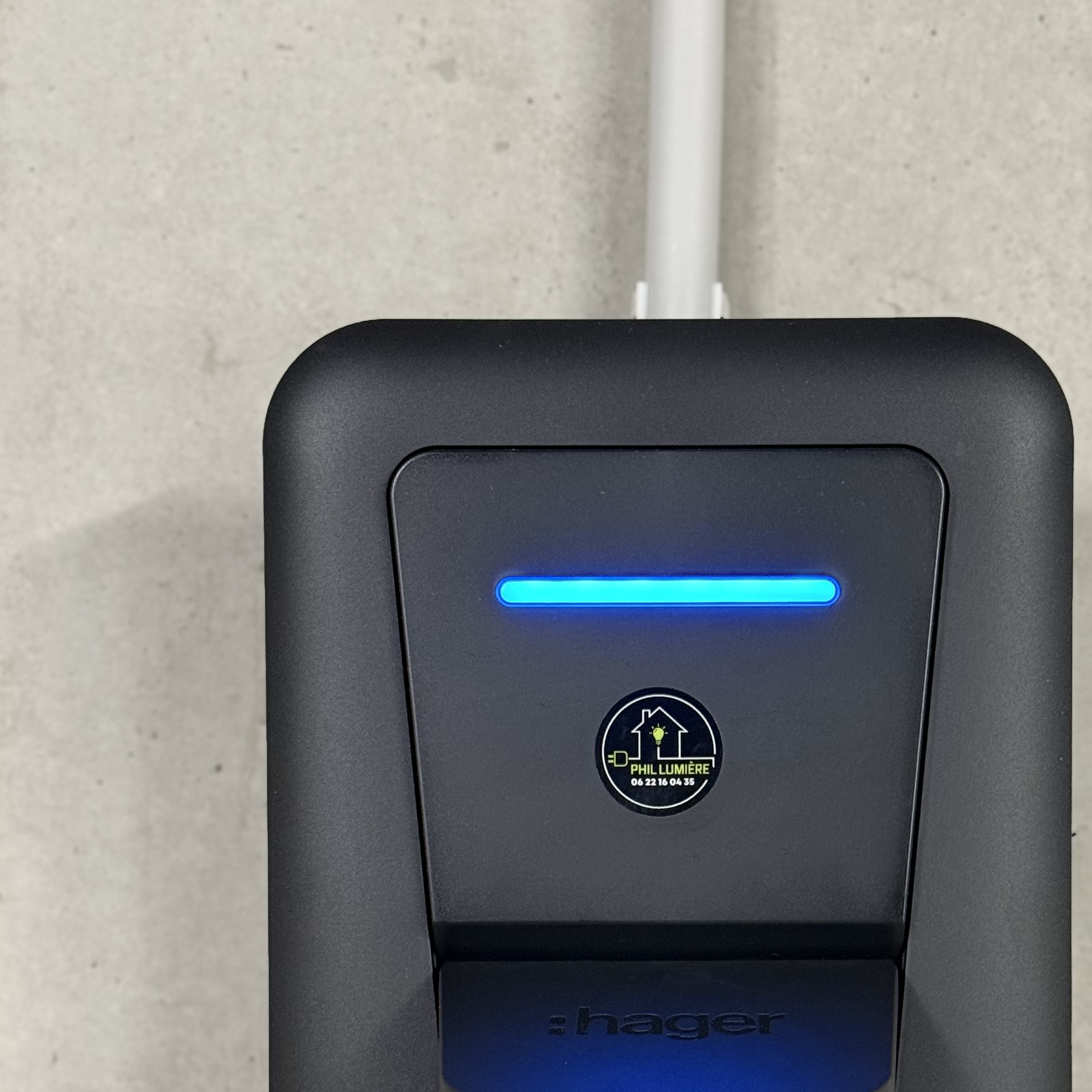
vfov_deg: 23.6
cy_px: 906
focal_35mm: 72
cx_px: 671
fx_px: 2570
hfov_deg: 23.9
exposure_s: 1/33
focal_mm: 6.76
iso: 320
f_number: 1.78
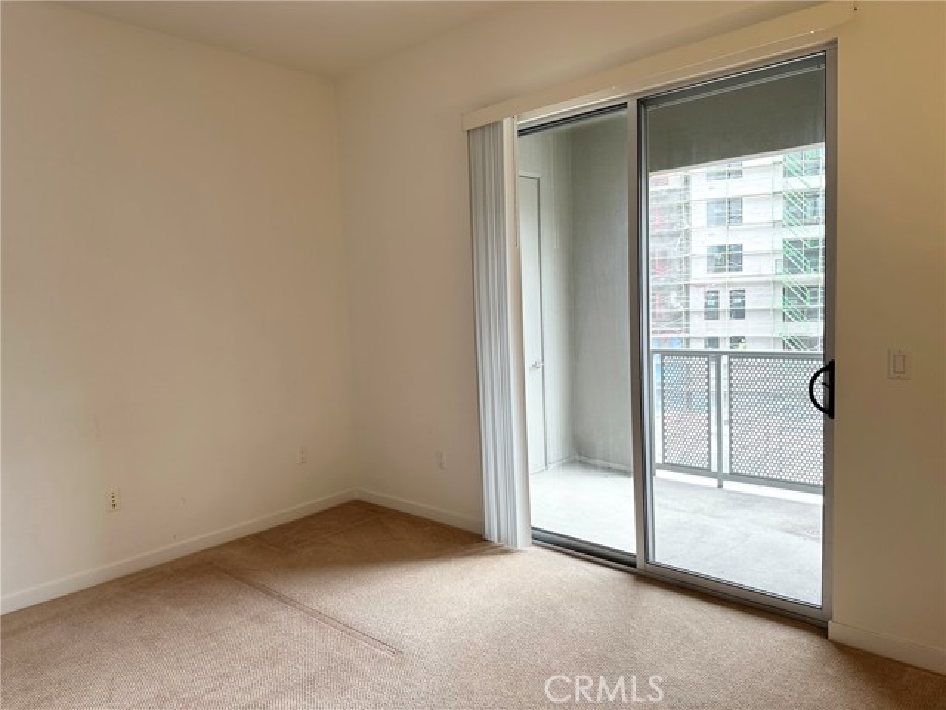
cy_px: 355
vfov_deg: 56.8
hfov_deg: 71.6
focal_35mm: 24
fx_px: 656
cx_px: 473
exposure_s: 1/120
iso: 64
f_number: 1.78
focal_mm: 6.86
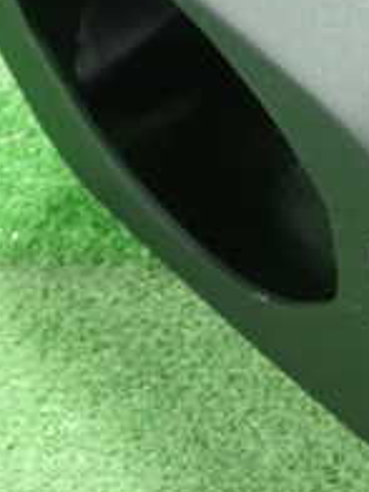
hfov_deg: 15.6
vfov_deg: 20.4
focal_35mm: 92
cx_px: 412
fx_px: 1308
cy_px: -30
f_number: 2.3
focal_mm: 5.5
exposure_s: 1/80
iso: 800
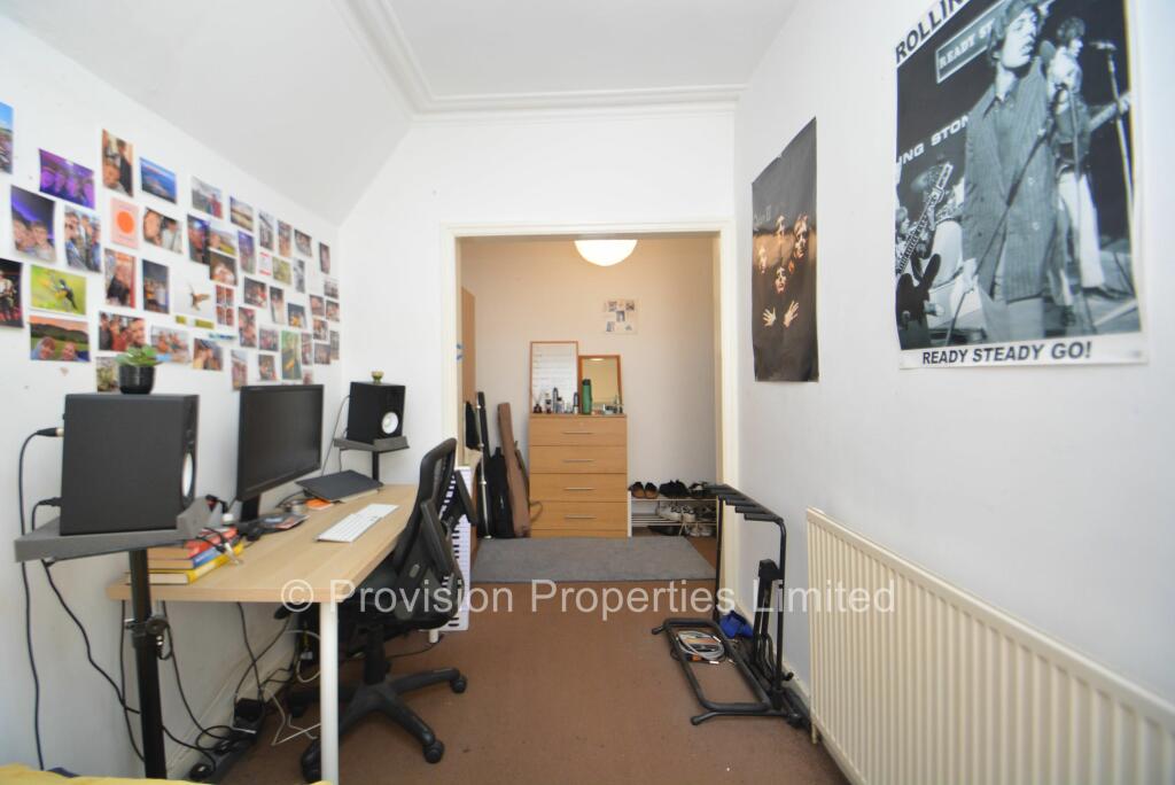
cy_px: 392
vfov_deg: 77.4
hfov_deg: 100.4
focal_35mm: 15
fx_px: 490
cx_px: 588
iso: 800
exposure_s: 1/45
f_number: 3.5
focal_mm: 10
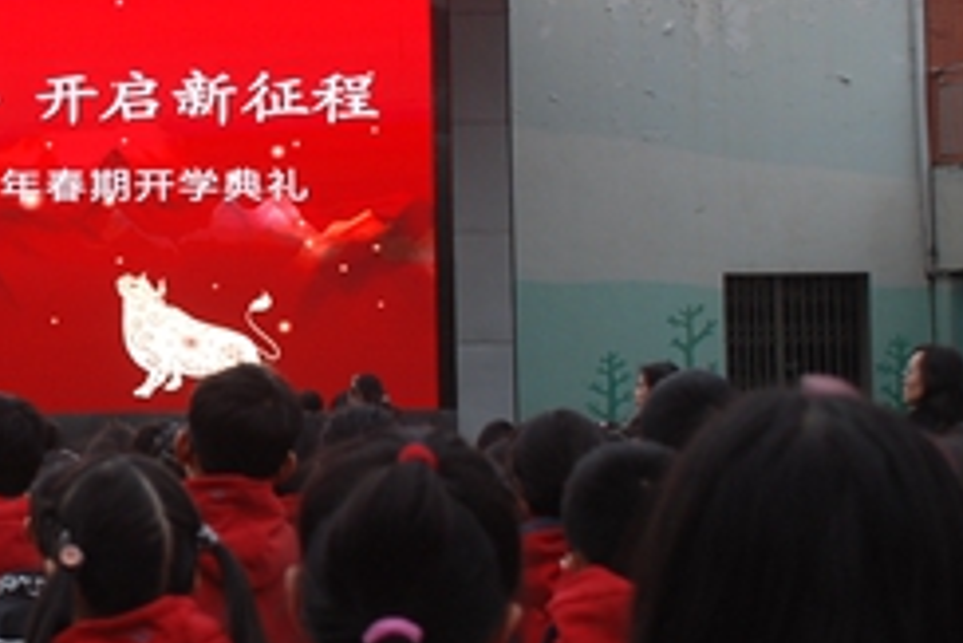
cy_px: 205
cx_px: -75
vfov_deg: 9.0
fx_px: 4085
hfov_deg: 13.2
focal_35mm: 153
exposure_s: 1/125
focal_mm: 31
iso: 200
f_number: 5.6
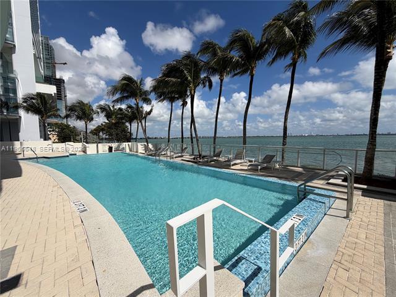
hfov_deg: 102.1
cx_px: 198
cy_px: 148
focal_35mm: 14
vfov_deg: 85.7
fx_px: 160
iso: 20
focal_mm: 2.22
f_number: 2.2
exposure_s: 1/1961
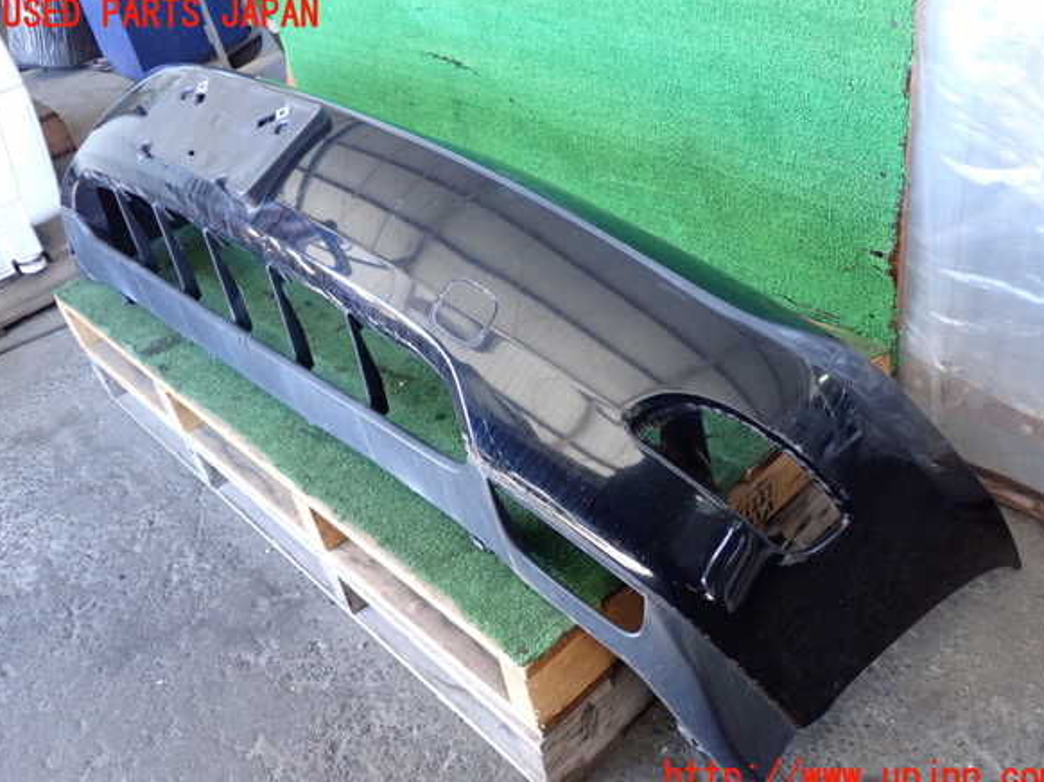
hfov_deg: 55.4
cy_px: 396
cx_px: 531
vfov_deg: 42.9
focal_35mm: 33
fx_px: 995
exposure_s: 1/125
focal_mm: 5.79
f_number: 2.4
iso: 800
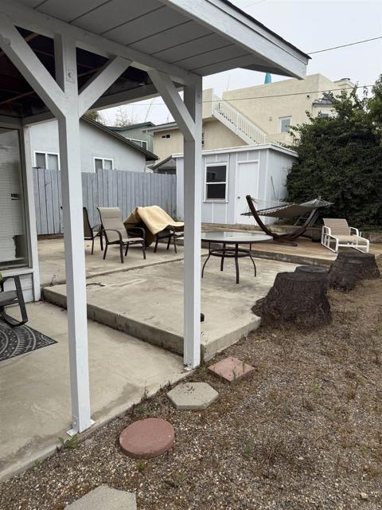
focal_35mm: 24
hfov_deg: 56.8
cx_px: 191
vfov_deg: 71.6
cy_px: 255
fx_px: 353
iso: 80
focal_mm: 6.76
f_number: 1.78
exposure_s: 1/3584
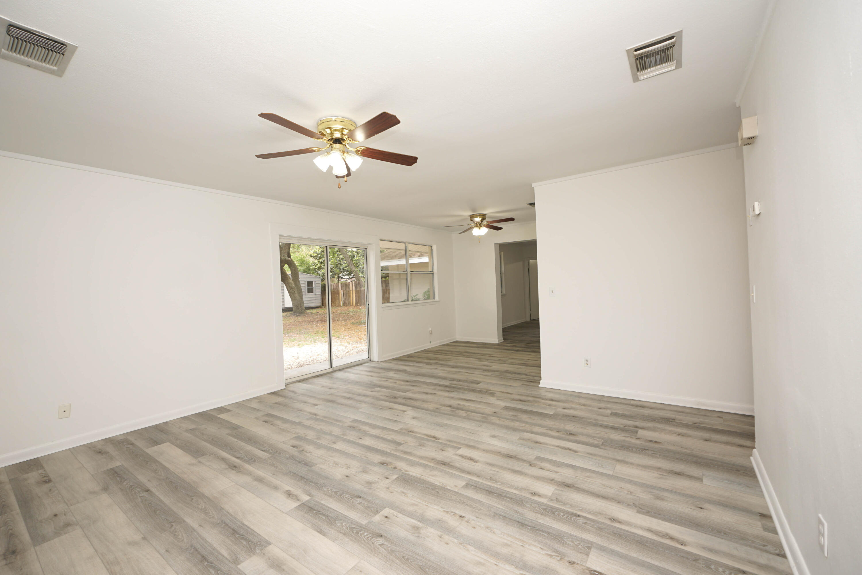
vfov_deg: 77.3
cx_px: 431
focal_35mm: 15
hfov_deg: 100.4
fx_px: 359
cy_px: 288
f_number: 4
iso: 125
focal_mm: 10
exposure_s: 1/60
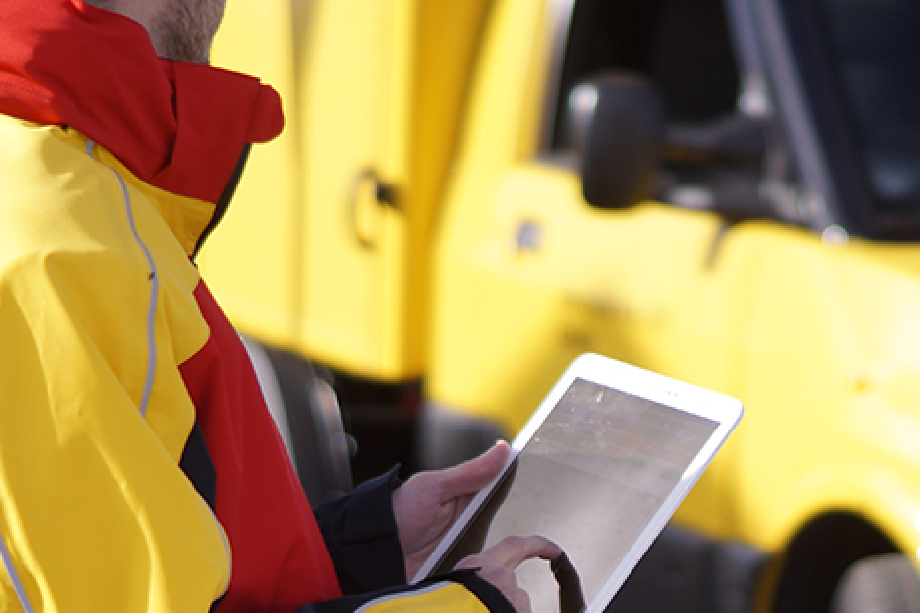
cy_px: 279
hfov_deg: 10.6
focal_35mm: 194
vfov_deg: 7.1
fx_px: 4956
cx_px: 718
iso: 100
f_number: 1.8
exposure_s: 1/3200
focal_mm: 50
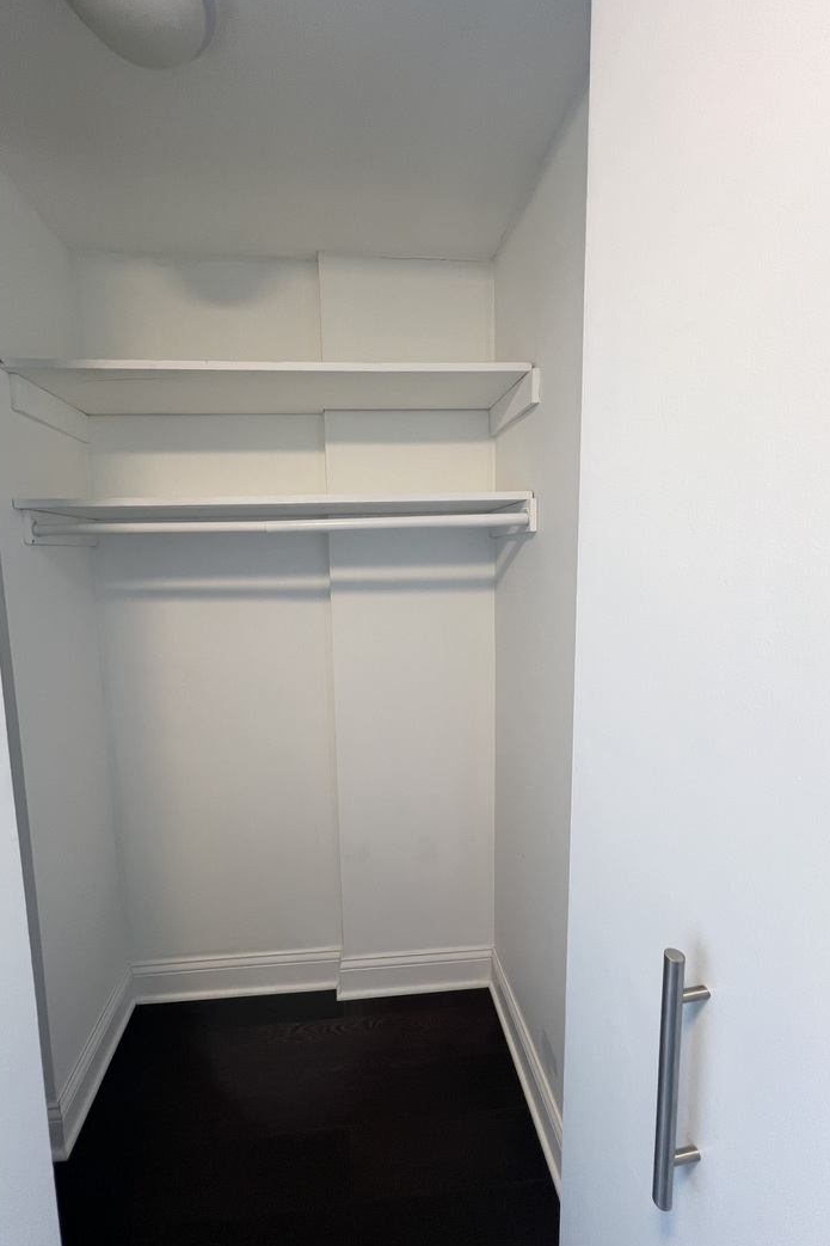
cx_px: 379
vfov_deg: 104.3
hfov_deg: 81.0
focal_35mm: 14
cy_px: 619
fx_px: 484
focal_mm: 1.57
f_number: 1.8
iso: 125
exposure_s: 1/60
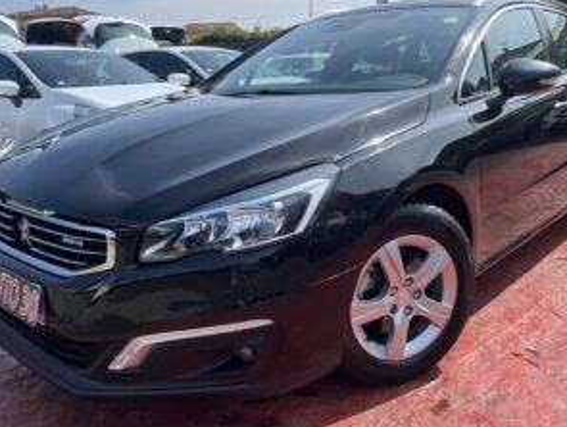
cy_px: 191
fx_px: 541
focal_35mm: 33
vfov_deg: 43.0
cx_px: 297
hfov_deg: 55.3
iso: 50
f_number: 1.6
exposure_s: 1/2358
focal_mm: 5.1
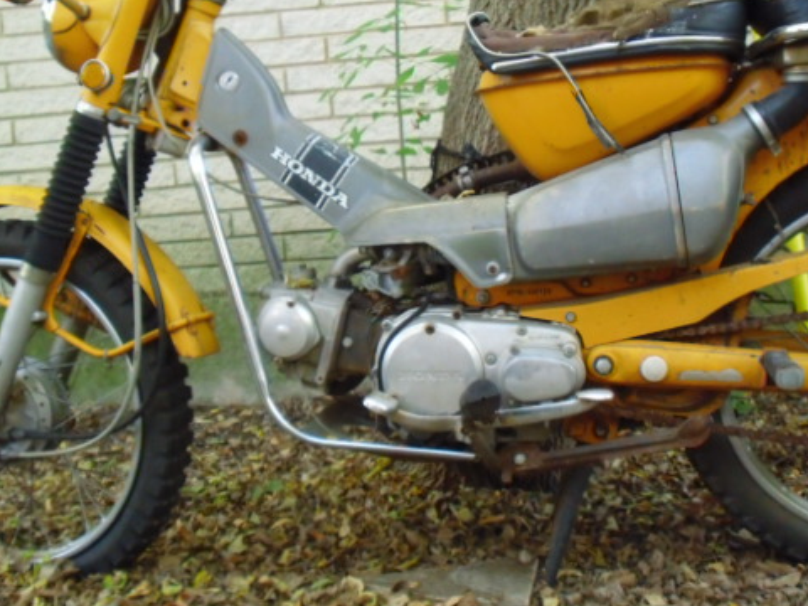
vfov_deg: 32.9
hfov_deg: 42.9
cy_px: 274
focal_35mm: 44
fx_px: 1027
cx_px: 448
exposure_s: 1/80
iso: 400
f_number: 2.8
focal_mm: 5.58
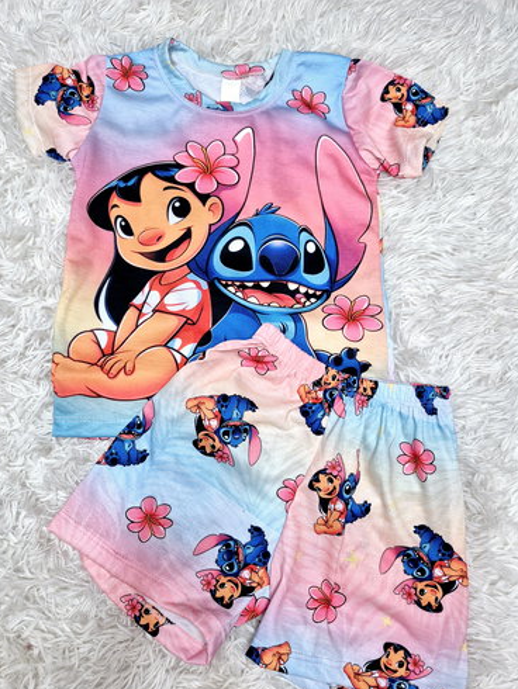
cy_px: 328
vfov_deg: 69.3
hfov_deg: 54.9
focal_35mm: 25
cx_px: 249
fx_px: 498
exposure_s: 1/100
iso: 320
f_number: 1.8
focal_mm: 5.4
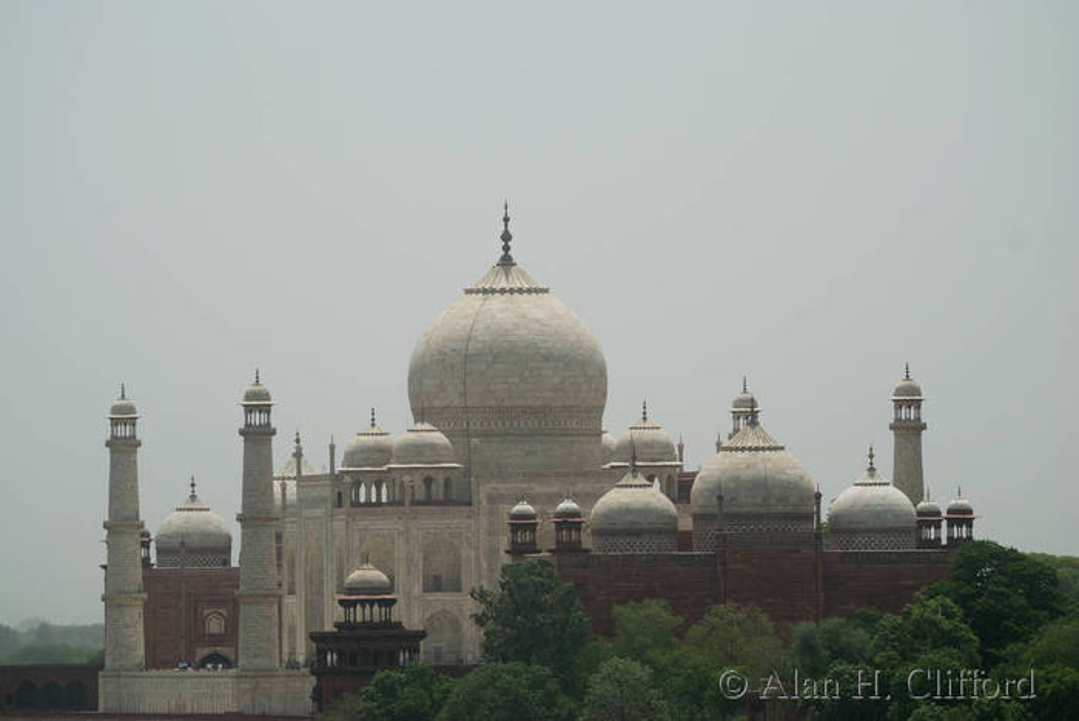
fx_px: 12598
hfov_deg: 4.9
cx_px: 540
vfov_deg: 3.3
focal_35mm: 420
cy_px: 360
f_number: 5.3
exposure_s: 1/640
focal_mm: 280
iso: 100
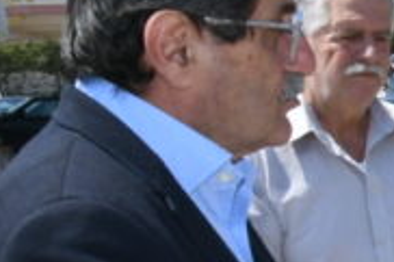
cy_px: 291
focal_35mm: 152
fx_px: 1662
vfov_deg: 8.9
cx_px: 892
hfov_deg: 11.5
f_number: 22
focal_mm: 18
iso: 1250
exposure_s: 1/250
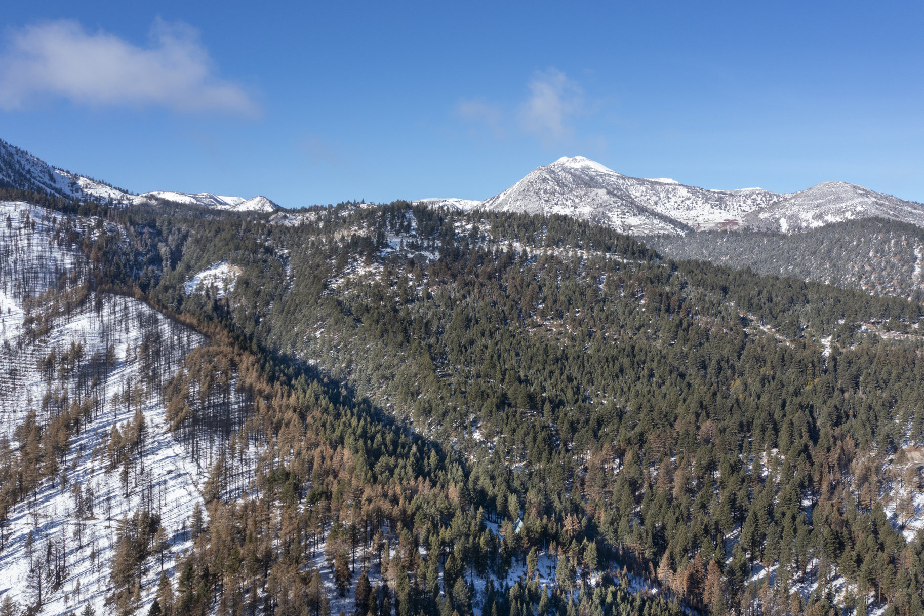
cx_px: 462
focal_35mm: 28
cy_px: 308
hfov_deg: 65.5
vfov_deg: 46.4
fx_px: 718
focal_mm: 10.26
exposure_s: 1/400
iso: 200
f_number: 6.3
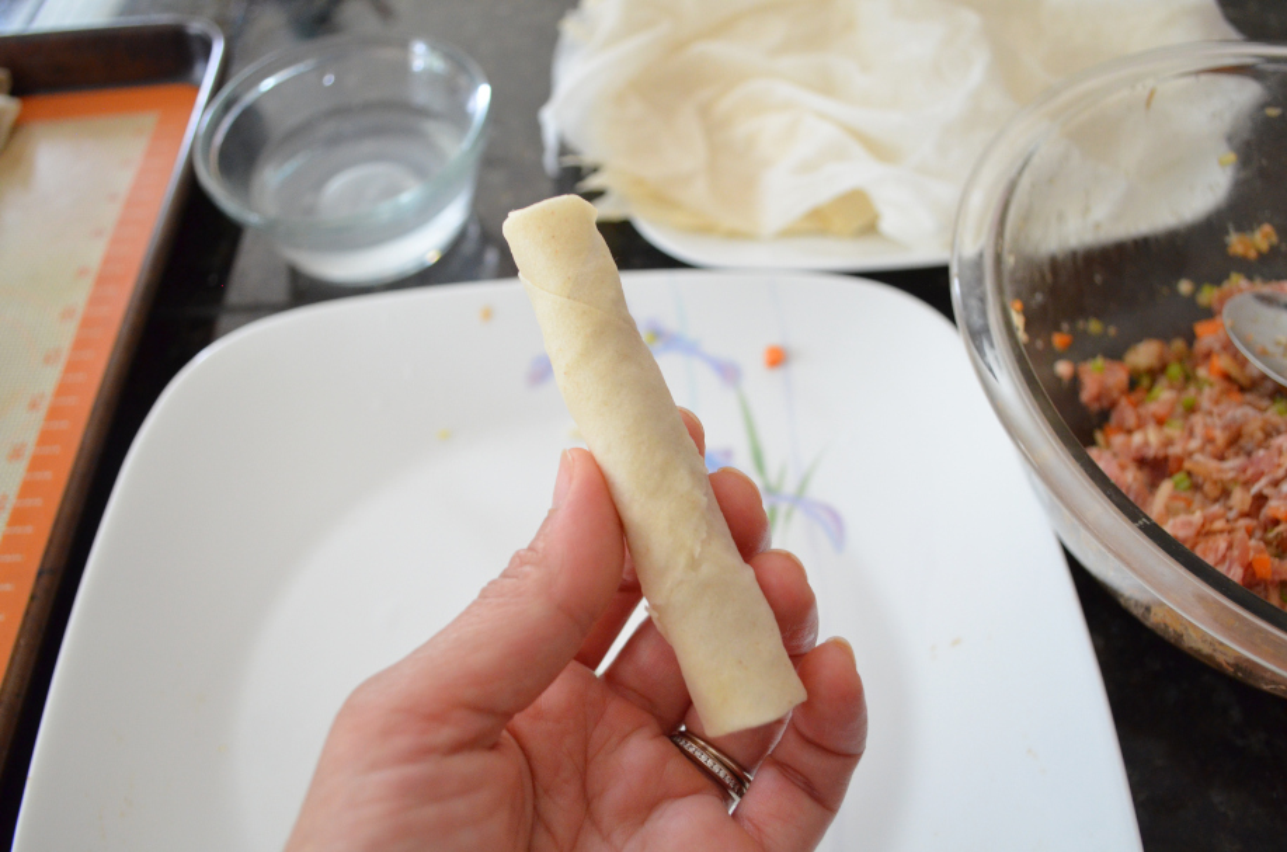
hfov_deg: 62.0
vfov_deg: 43.4
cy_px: 426
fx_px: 1070
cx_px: 644
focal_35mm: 30
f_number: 3.8
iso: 1600
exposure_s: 1/40
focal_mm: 20
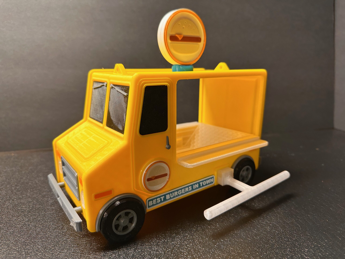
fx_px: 239
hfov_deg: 71.6
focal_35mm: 24
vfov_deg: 56.8
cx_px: 172
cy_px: 130
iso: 160
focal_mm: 6.86
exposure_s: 1/120
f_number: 1.78
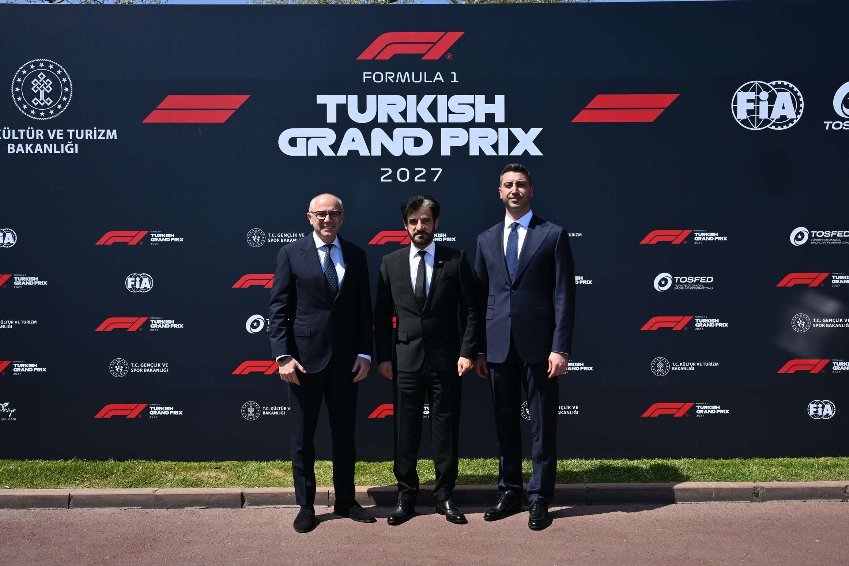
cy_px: 283
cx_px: 424
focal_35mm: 35
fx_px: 825
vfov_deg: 37.9
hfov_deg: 54.4
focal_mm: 35
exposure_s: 1/400
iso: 200
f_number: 11
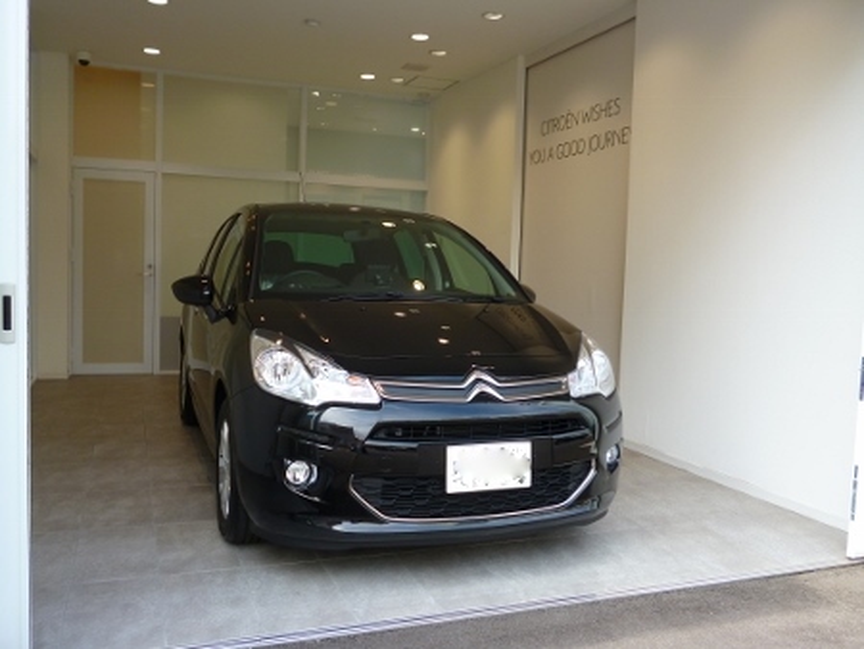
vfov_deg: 44.2
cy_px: 324
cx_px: 432
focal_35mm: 32
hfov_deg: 56.8
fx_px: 799
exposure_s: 1/125
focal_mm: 5.7
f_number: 3.3
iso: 100
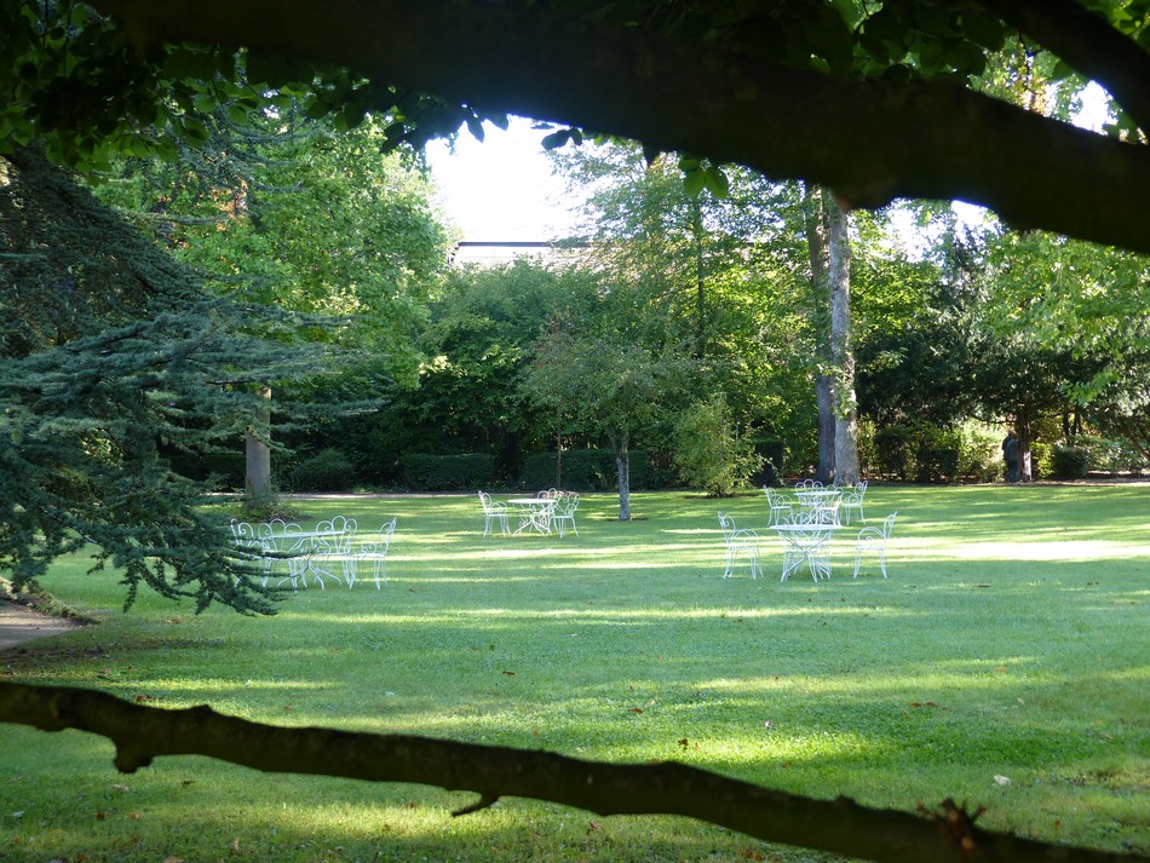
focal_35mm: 56
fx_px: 1861
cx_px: 575
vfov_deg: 26.1
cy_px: 432
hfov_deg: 34.3
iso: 100
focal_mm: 10.1
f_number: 2.8
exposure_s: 1/80
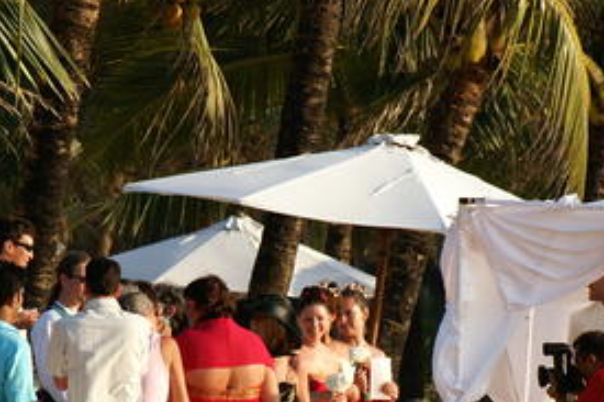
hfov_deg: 2.4
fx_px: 14654
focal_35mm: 874
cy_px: 294
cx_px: 261
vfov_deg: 1.6
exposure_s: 1/300
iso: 200
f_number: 10
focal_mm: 250
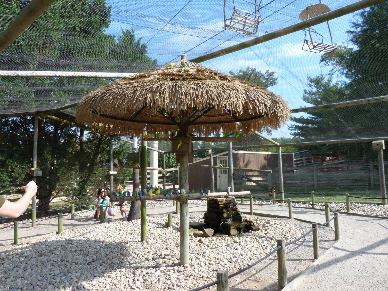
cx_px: 194
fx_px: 280
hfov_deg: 69.4
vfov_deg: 54.9
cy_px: 146
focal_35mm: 25
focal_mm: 4.5
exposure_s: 1/250
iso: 80
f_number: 4
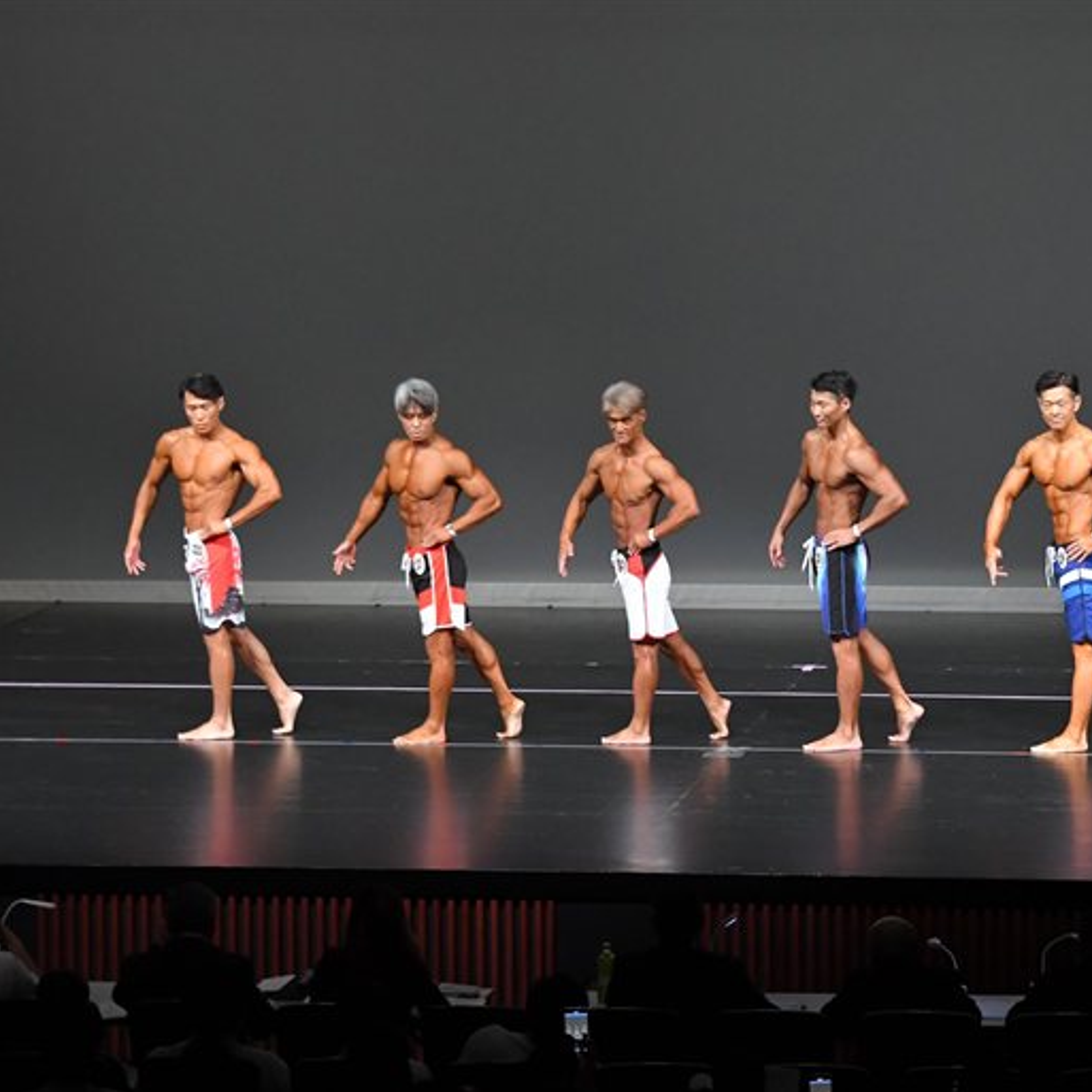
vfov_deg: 10.7
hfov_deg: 10.7
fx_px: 5818
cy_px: 547
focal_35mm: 163
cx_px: 772
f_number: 5.6
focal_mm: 85
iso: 4000
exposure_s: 1/400
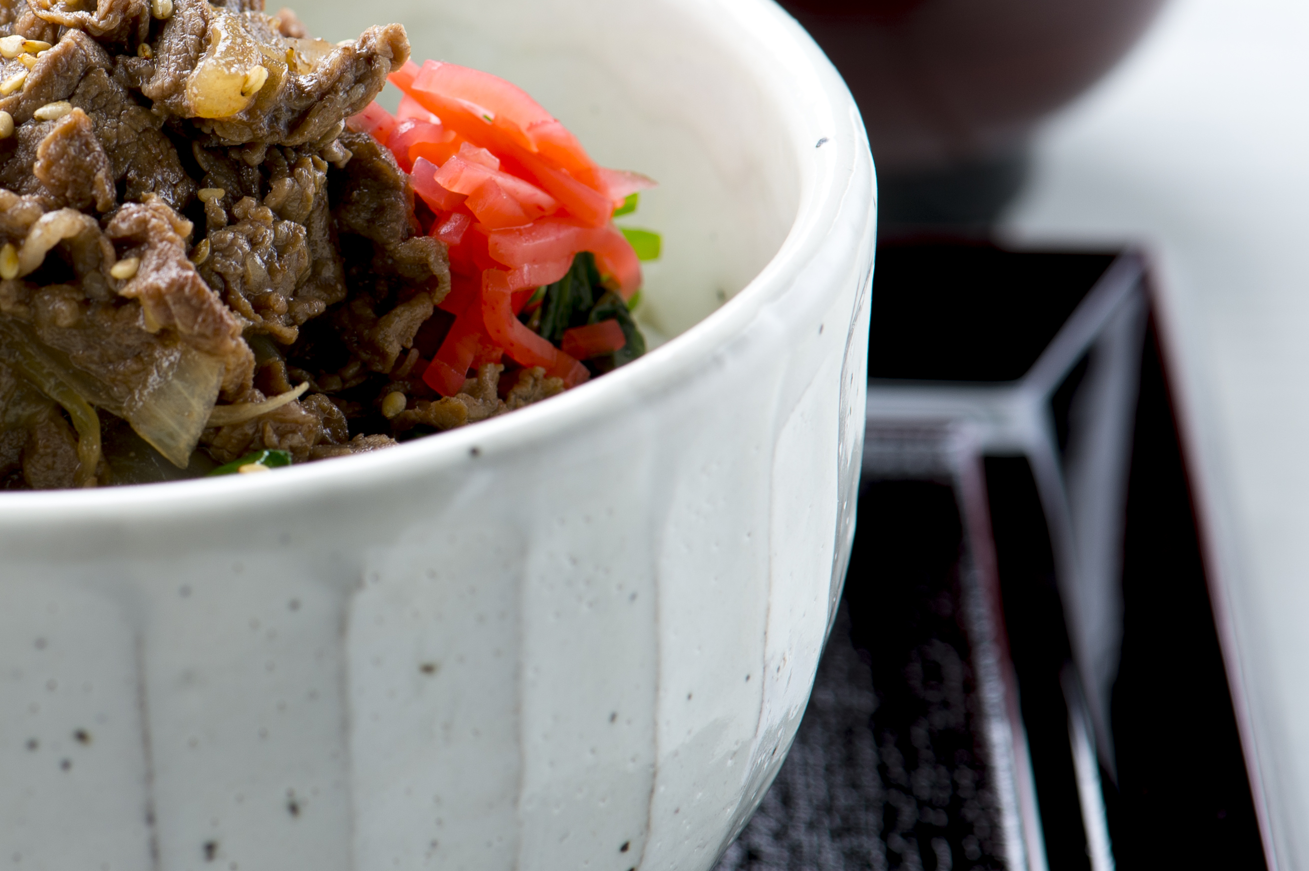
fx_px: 7049
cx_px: 184
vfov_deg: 7.1
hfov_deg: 10.6
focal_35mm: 194
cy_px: 287
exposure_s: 1/125
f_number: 9
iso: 125
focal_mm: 105
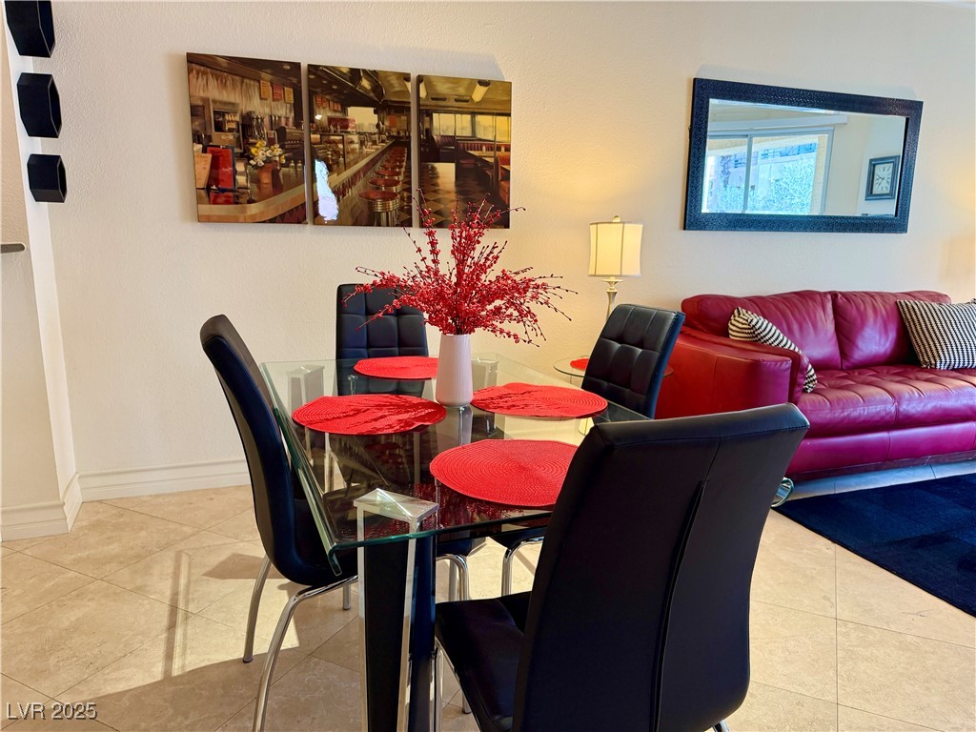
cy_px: 366
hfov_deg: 71.6
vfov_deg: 56.8
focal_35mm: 24
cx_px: 488
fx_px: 677
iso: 250
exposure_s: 1/60
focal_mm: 6.76
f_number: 1.78
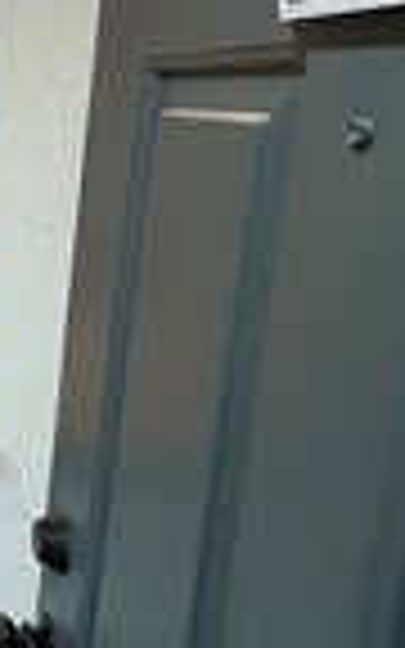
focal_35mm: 44
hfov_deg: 19.0
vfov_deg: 44.6
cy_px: 216
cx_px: -389
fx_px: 777
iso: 400
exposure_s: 1/60
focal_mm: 2.22
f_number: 2.2
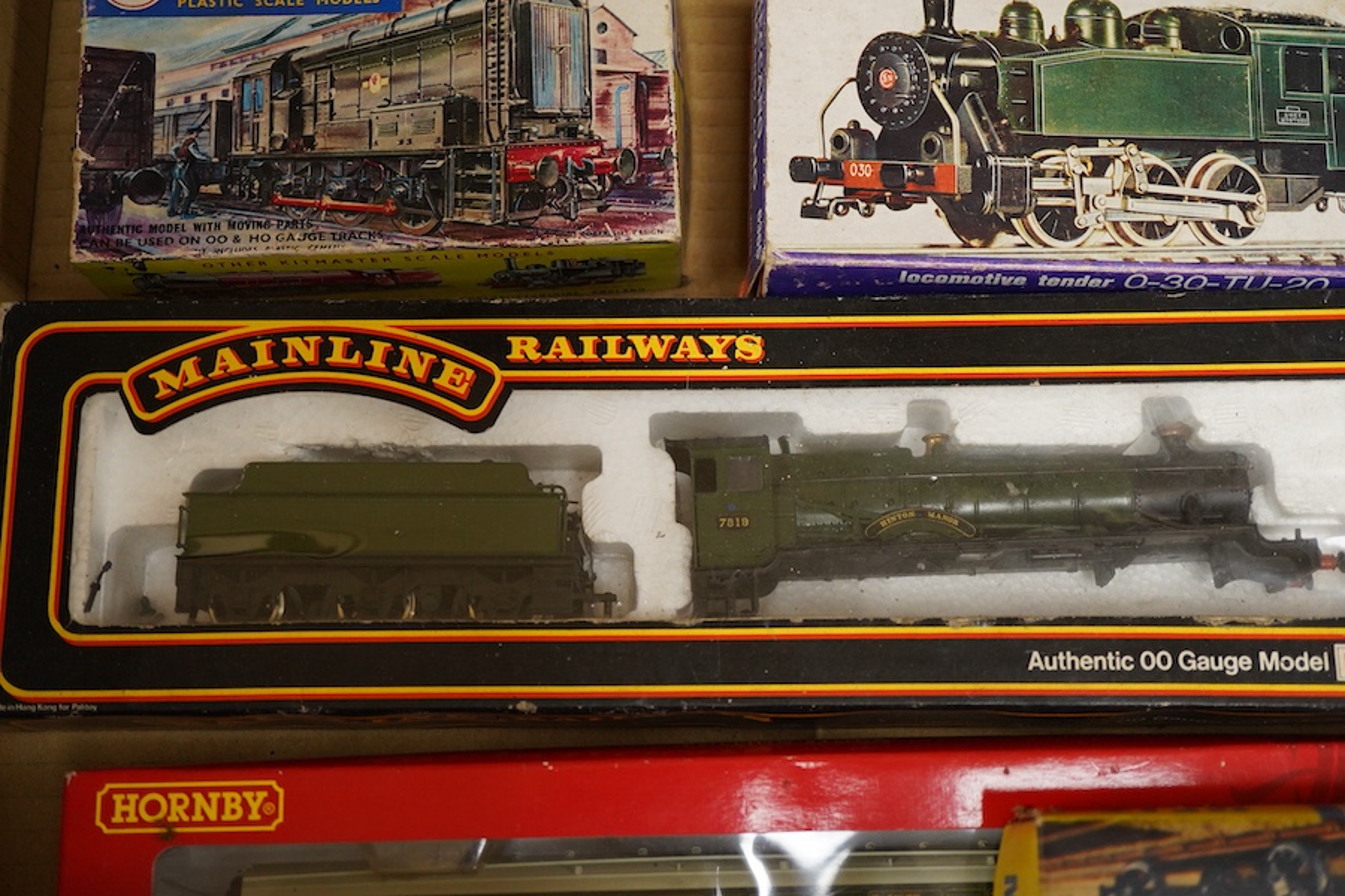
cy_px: 448
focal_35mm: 45
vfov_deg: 29.9
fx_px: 1681
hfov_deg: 43.6
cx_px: 672
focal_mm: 30
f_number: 3.5
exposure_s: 1/160
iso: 1250
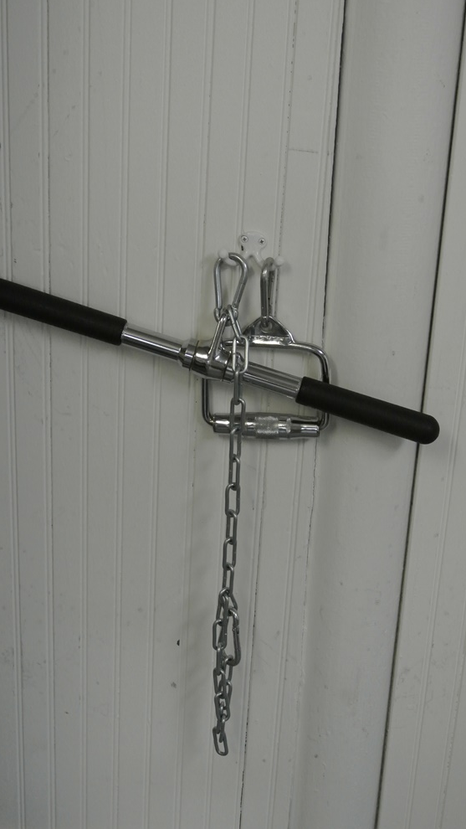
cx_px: 246
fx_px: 1186
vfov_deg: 38.5
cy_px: 414
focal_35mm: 54
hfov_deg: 22.2
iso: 800
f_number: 4.8
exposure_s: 1/40
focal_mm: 18.9
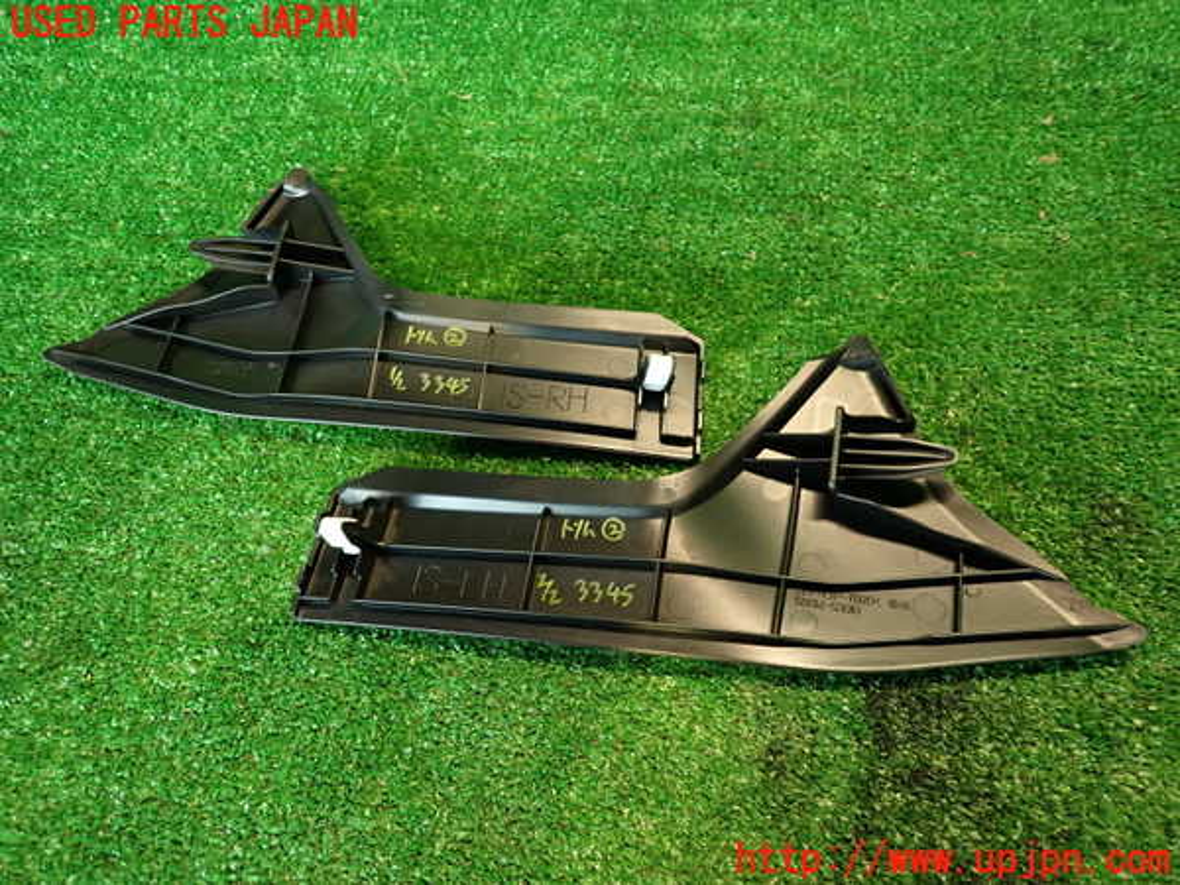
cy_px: 442
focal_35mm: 25
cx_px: 590
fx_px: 852
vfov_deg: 54.9
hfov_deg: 69.4
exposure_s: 1/30
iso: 250
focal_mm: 4.5
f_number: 2
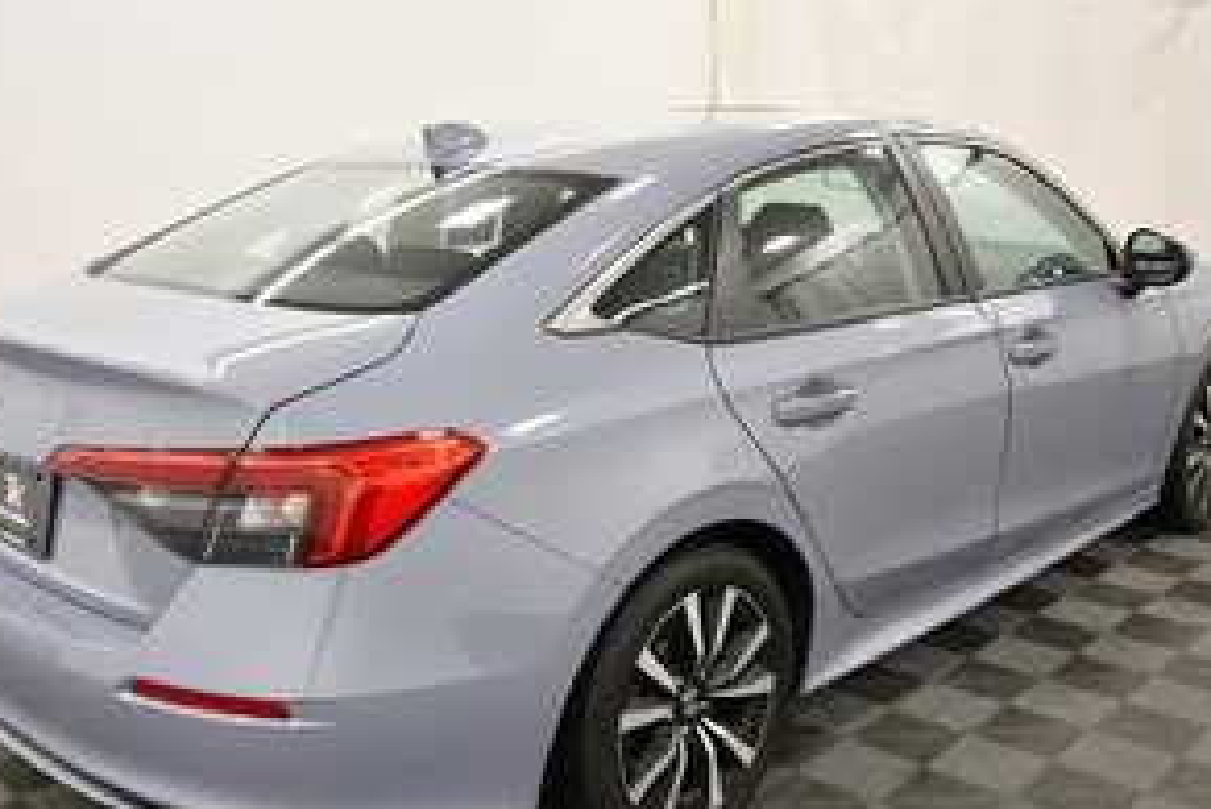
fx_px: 1245
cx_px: 568
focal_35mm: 37
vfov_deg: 35.9
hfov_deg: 51.8
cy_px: 475
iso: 1000
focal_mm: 18
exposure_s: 1/125
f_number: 5.6
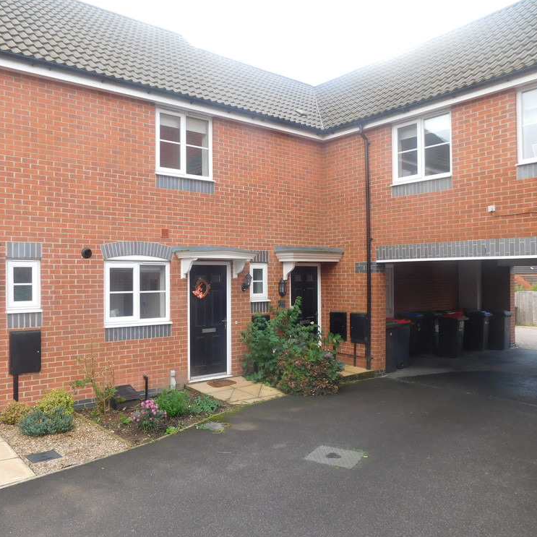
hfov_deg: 57.0
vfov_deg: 57.3
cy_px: 273
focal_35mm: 28
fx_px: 491
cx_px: 224
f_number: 3
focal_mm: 4
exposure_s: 1/160
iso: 125
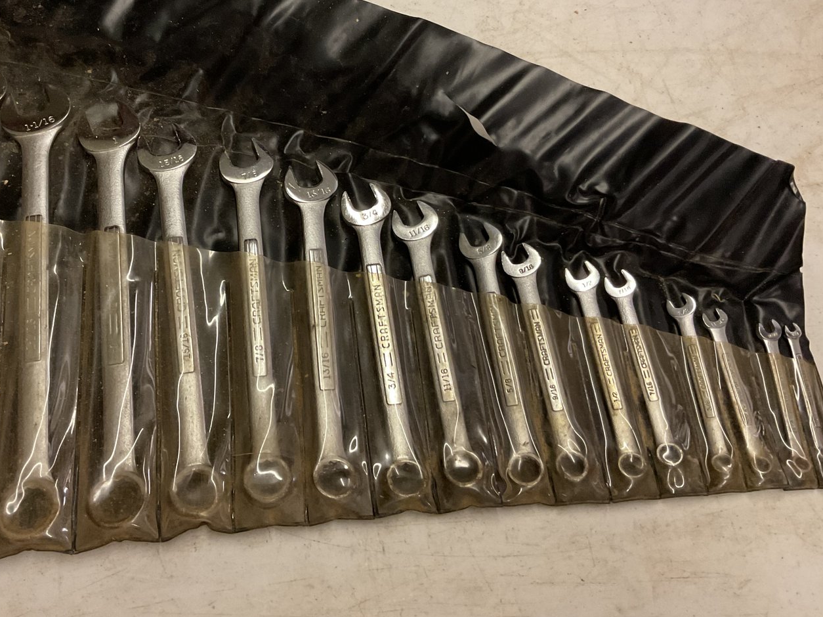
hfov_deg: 52.3
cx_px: 329
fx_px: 832
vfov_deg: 40.5
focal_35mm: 35
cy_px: 246
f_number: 1.8
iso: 250
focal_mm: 3
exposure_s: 1/40
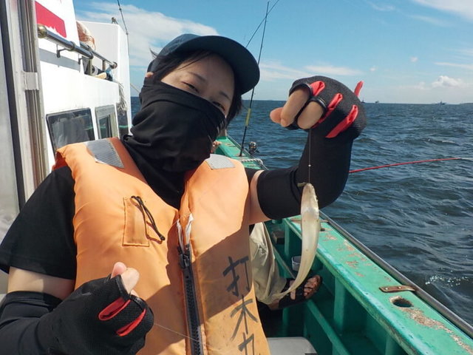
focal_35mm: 30
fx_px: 410
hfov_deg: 60.0
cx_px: 236
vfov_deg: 46.8
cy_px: 178
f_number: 6.6
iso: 125
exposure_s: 1/500
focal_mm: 4.1
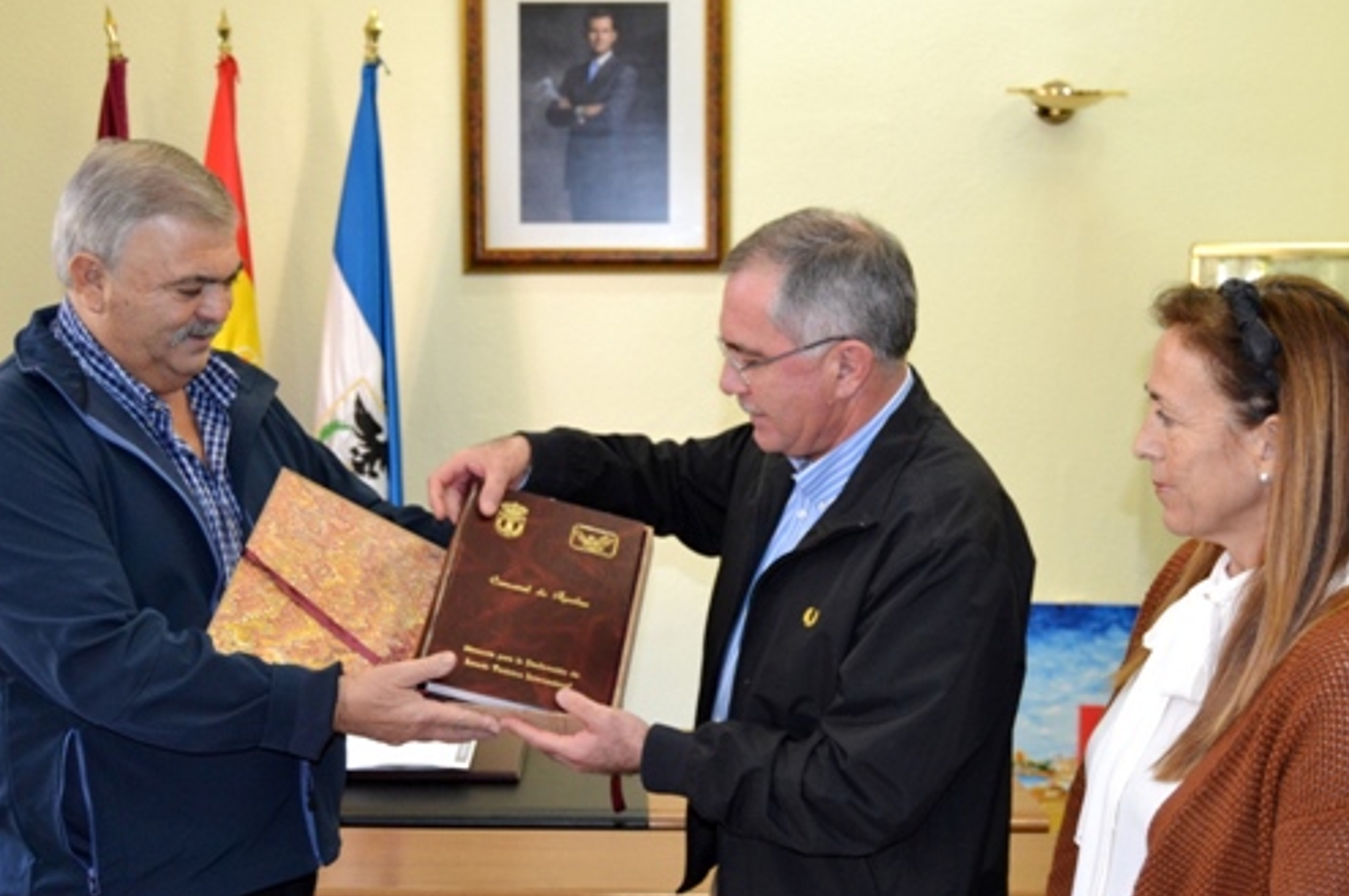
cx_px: 657
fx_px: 1671
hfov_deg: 44.0
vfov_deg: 30.0
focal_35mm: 45
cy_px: 512
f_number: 3.8
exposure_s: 1/60
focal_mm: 23
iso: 1000
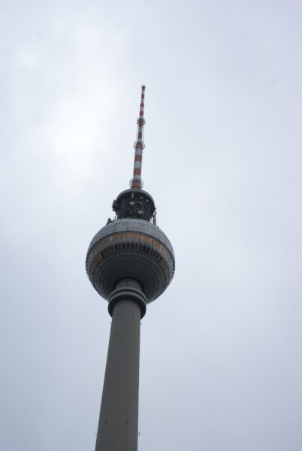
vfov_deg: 37.8
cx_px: 151
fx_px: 658
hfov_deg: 25.8
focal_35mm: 52
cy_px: 226
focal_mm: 35
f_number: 9
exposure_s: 1/250
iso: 100
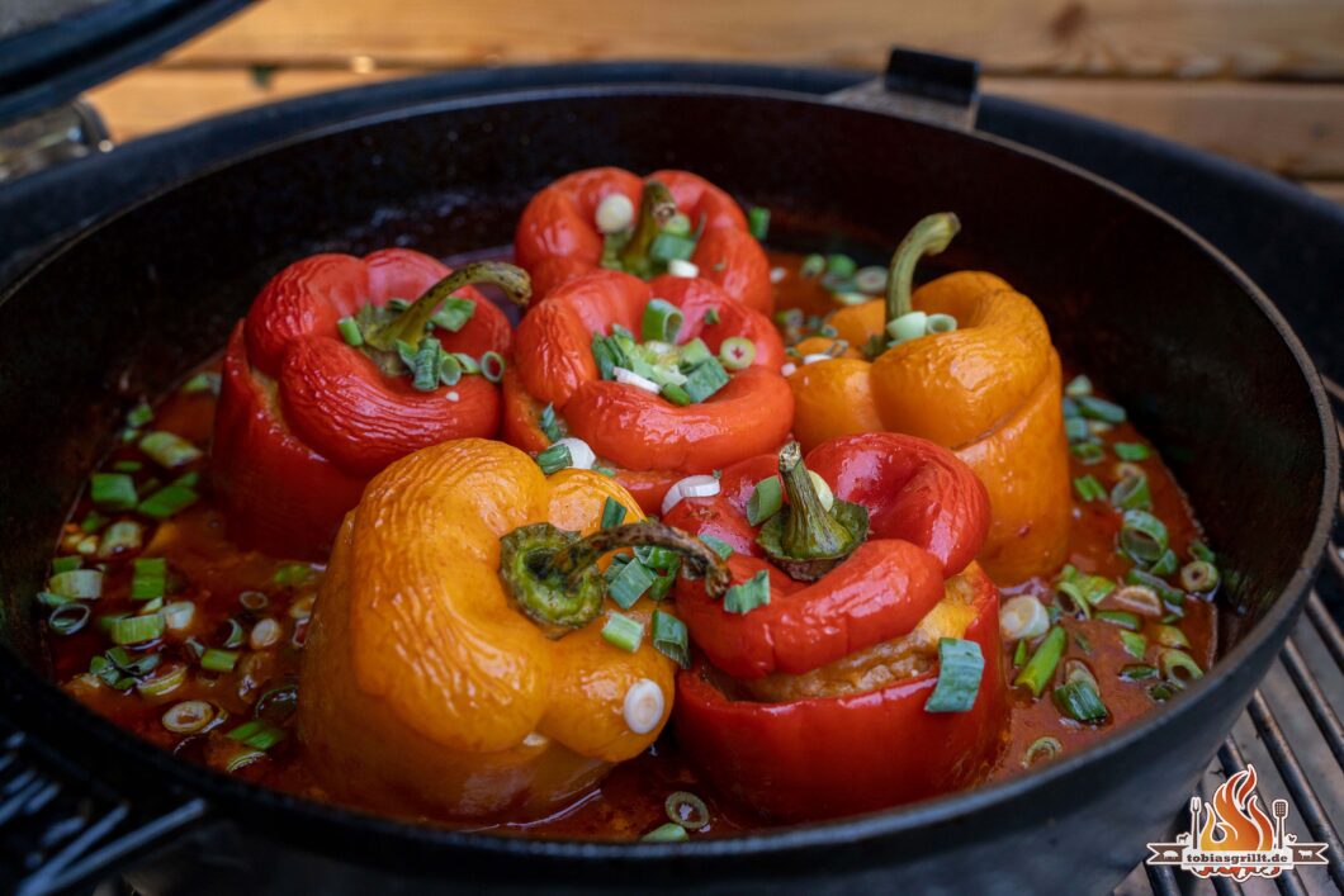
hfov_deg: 60.3
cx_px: 672
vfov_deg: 42.3
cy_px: 448
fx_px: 1157
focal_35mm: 31
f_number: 6.3
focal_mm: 31
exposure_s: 1/160
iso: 320
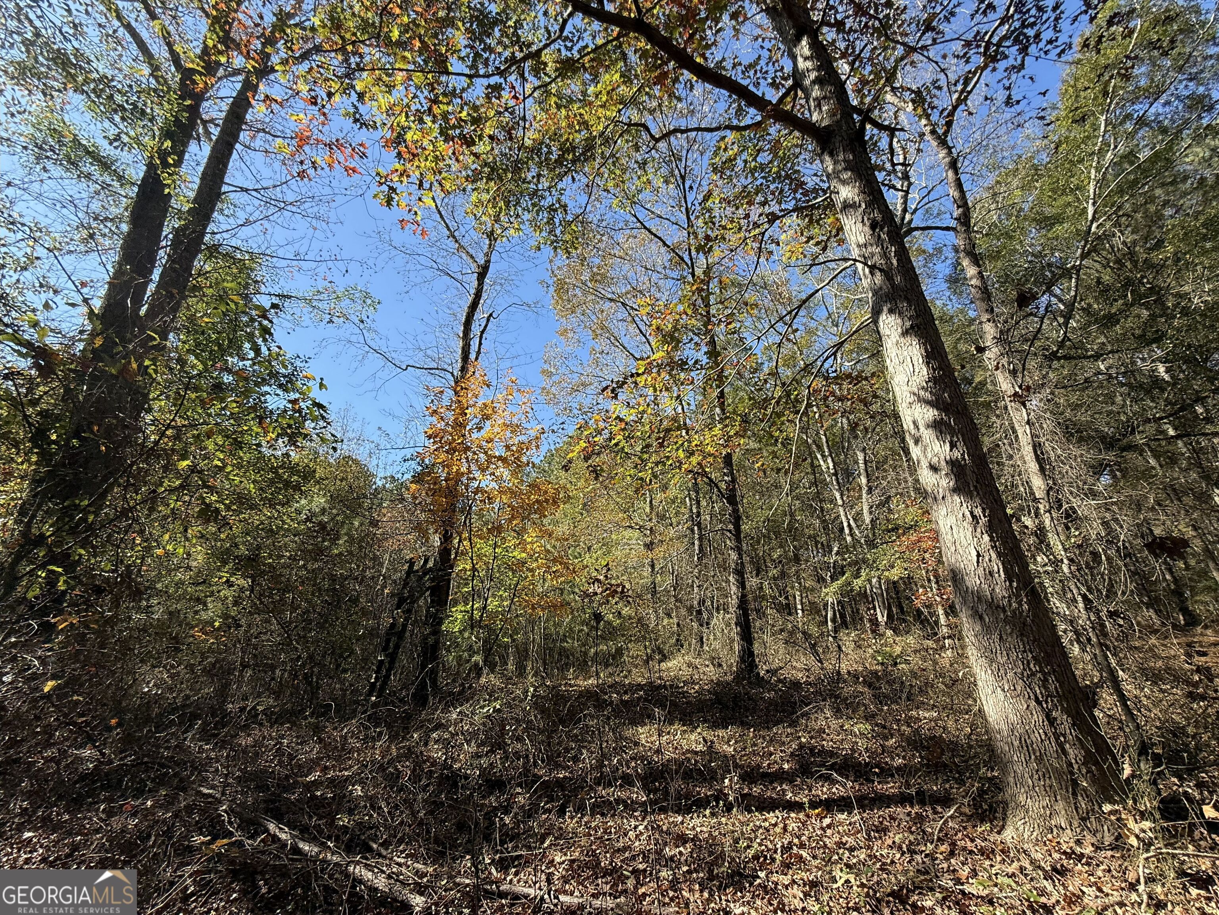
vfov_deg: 85.7
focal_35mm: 14
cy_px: 458
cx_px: 610
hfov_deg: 102.1
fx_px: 493
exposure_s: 1/694
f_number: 2.2
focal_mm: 2.22
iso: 50
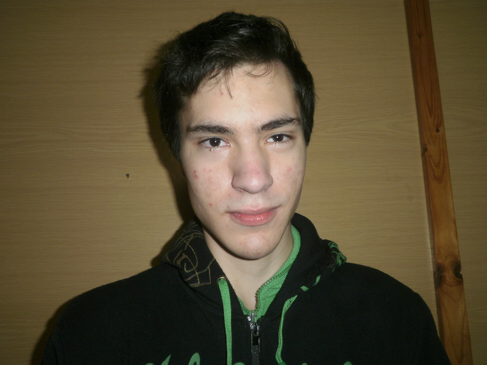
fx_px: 436
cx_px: 244
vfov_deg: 45.4
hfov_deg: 58.4
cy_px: 182
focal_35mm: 31
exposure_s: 1/30
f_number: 2.9
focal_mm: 5.45
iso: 100
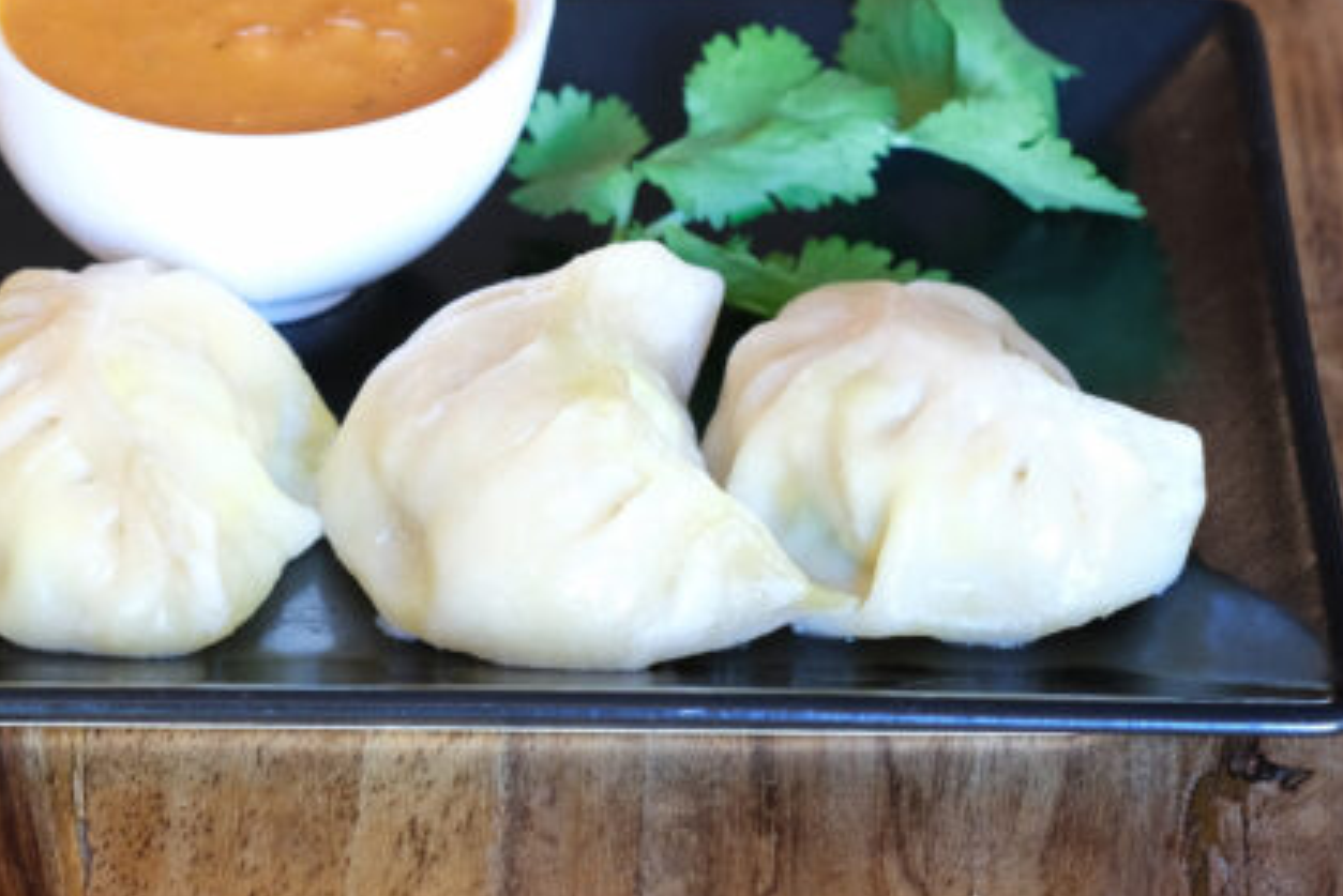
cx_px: 145
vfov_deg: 6.7
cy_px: 233
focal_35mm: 206
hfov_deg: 9.9
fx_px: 7687
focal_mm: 56
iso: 800
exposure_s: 1/15
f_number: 4.5
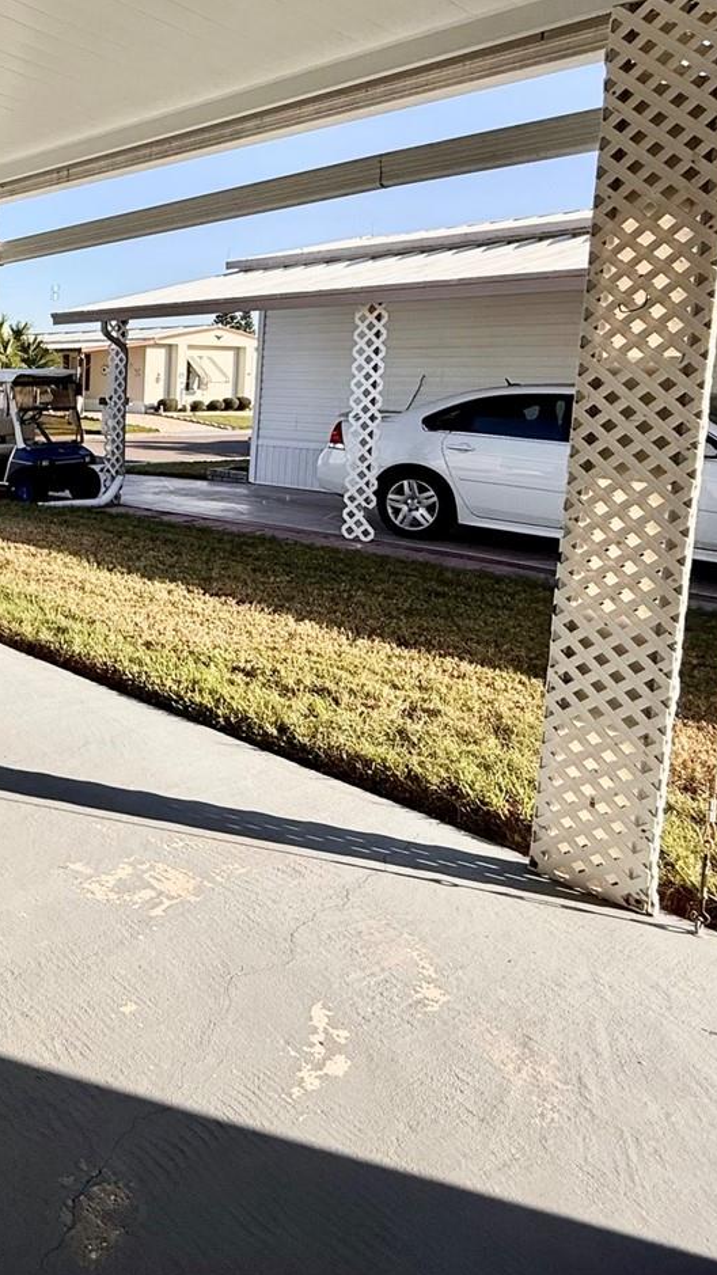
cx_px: -115
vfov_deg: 70.5
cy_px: 464
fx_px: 879
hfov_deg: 36.0
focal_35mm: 26
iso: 50
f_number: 2.2
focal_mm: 2.22
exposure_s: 1/1698
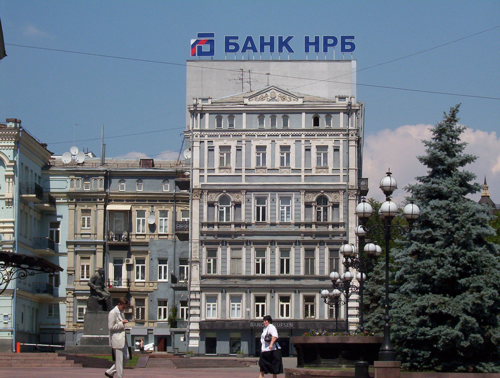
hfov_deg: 15.9
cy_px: 189
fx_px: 1795
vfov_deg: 12.0
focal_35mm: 124
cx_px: 250
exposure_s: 1/504
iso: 100
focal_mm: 16.3
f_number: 8.71
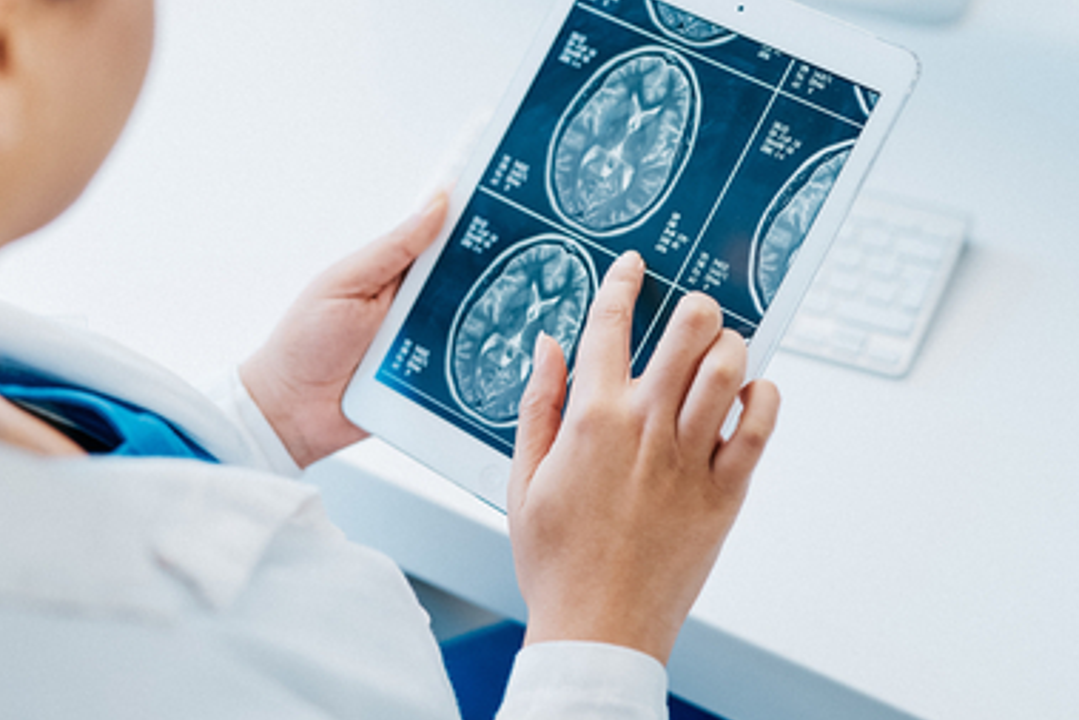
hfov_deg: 25.6
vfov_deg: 17.2
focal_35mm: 79
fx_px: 2369
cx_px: 400
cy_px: 194
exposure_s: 1/200
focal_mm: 50
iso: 200
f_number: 2
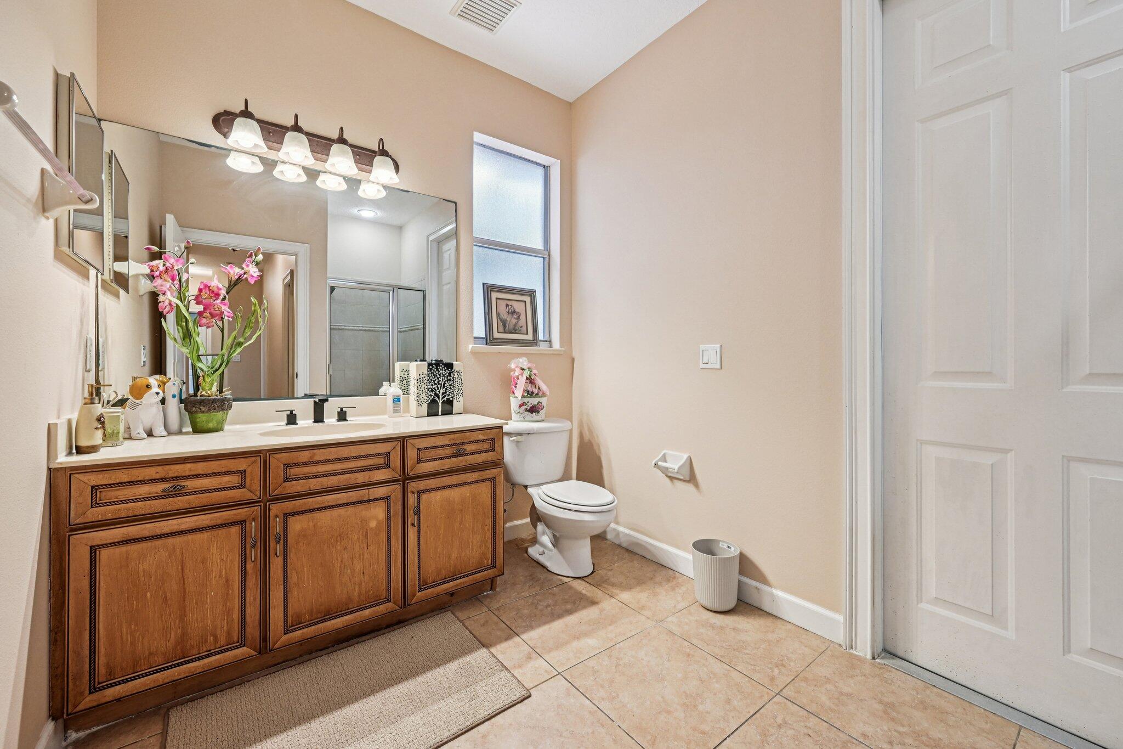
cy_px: 374
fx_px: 437
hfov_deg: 104.3
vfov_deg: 81.2
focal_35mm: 14
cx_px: 562
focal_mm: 14
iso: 1000
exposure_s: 1/25
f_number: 8
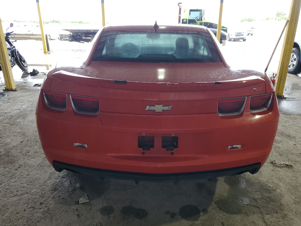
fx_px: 226
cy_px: 113
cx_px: 150
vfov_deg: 53.1
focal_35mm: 26
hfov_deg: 67.3
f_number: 1.5
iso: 50
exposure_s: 1/132
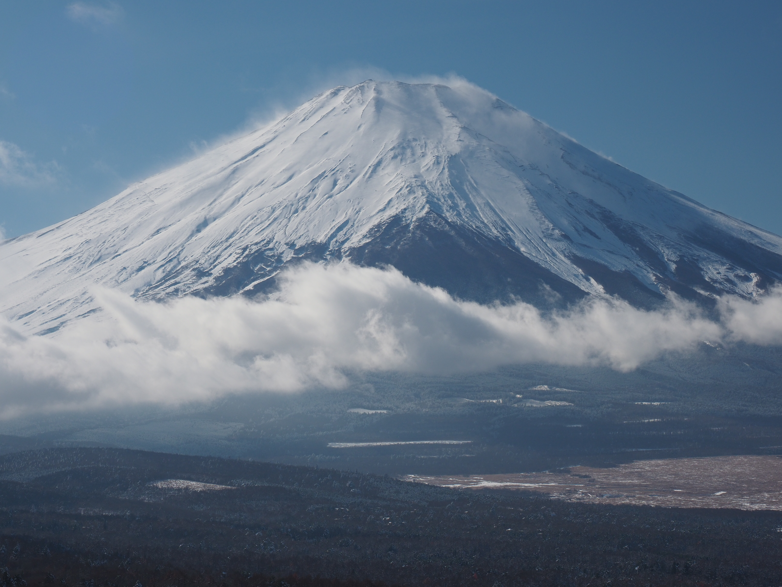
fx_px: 2756
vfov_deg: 12.1
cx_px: 391
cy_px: 294
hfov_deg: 16.1
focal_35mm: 122
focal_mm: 61
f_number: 8
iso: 200
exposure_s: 1/500
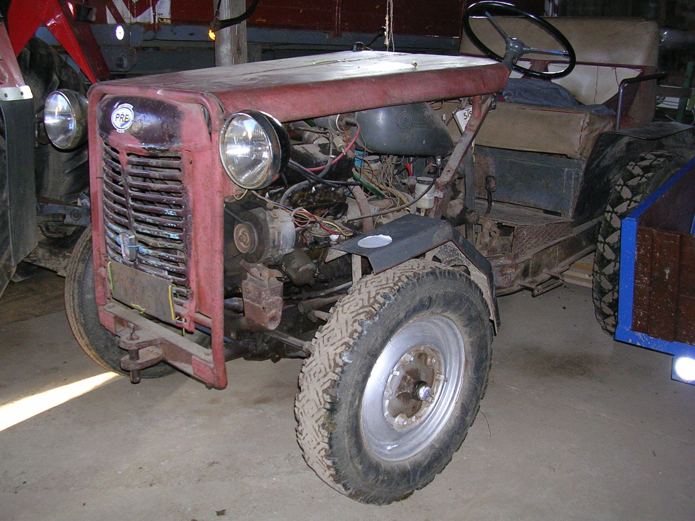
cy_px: 260
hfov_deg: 49.0
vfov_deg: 37.7
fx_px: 763
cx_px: 348
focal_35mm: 38
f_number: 2.8
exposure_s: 1/60.1
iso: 129
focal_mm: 5.8
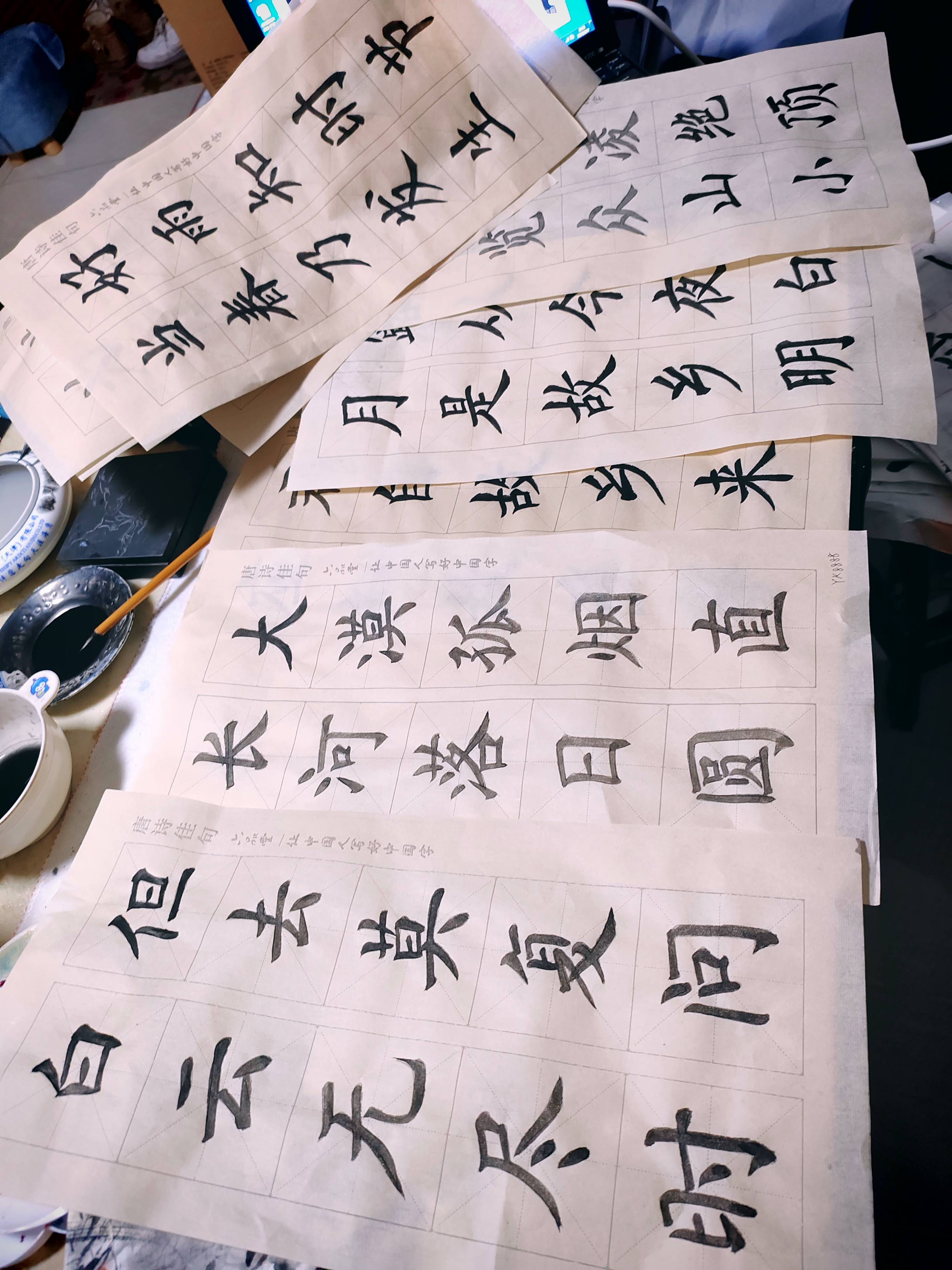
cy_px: 635
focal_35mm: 27
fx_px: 990
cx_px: 476
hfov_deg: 51.4
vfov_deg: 65.3
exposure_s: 1/50
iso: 1600
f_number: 1.8
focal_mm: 6.14
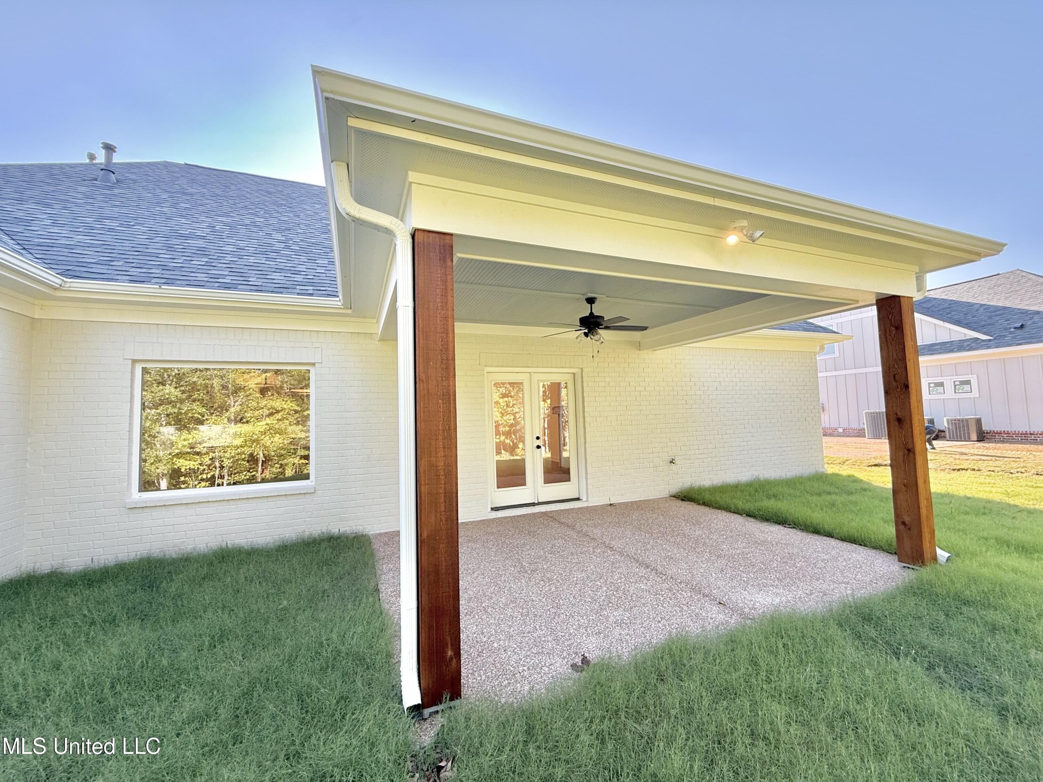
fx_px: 422
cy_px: 391
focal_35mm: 14
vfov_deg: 85.7
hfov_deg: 102.1
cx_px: 522
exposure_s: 1/155
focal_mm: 2.22
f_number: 2.2
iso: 50
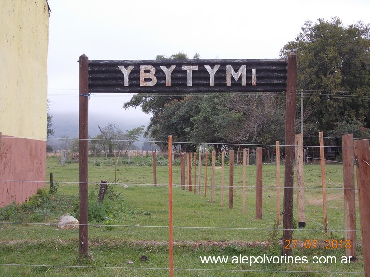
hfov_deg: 27.4
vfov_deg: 20.7
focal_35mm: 71
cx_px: 185
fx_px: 759
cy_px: 138
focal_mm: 10
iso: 80
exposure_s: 1/125
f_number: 4.3
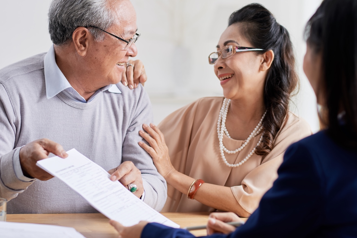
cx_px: 171
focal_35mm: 119
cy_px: 107
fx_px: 1180
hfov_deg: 17.2
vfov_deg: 11.5
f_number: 2.8
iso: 100
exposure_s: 1/180
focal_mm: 85
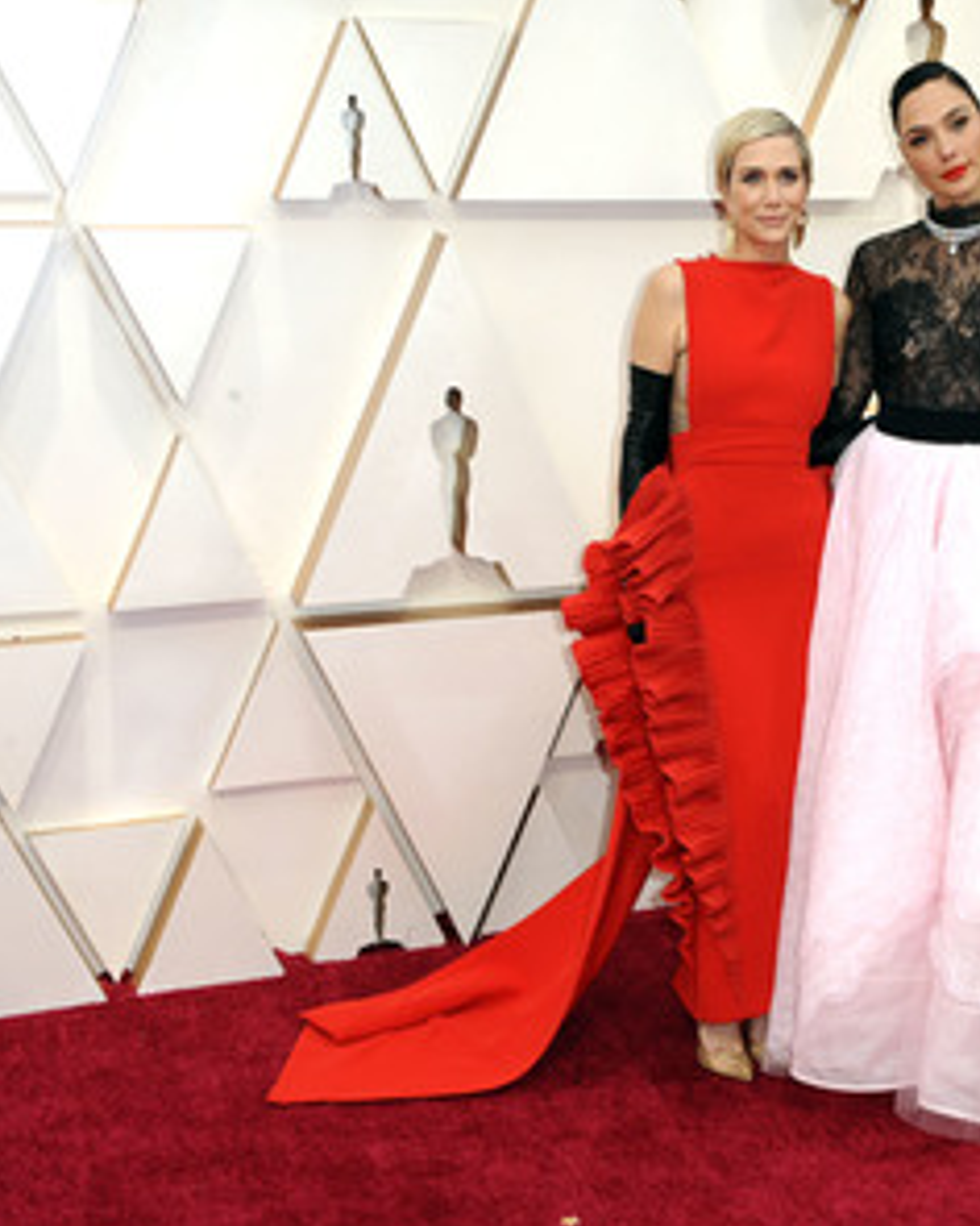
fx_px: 2284
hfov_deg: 23.6
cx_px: 864
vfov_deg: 30.0
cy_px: 611
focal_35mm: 63
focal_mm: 44
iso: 1250
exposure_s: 1/250
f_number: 8
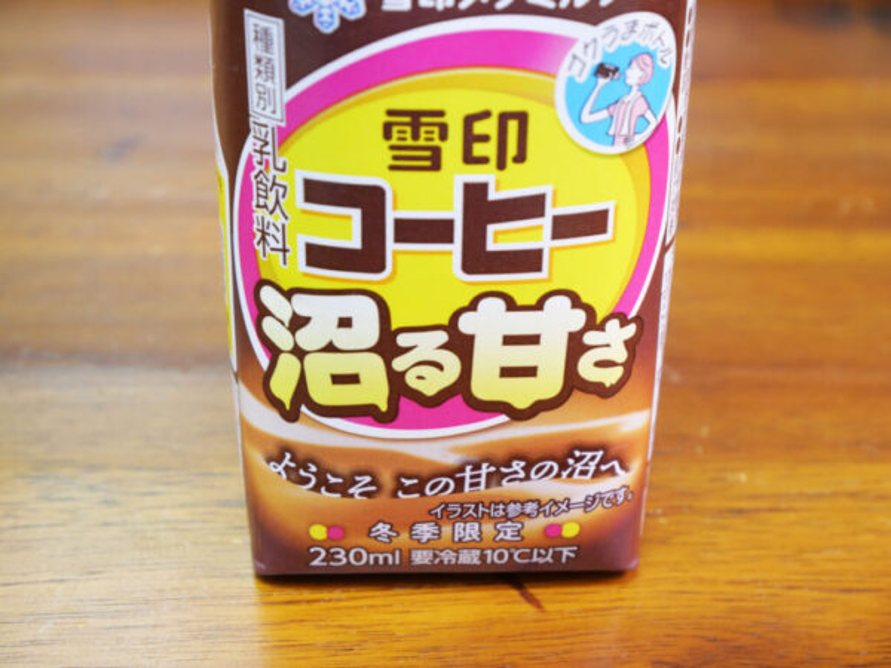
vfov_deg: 22.9
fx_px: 1647
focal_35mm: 64
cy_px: 334
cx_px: 446
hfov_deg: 30.3
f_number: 5.6
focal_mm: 32
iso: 1000
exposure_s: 1/80
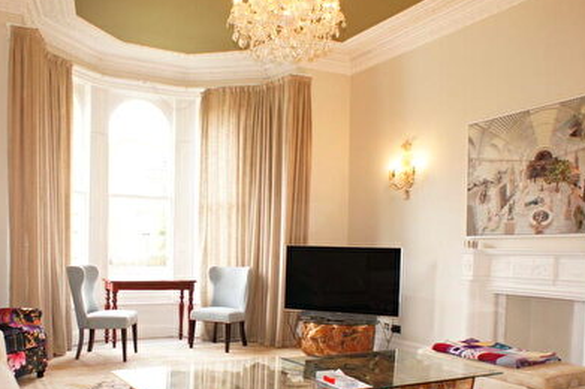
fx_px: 698
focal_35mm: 43
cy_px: 278
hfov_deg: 45.1
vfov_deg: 30.7
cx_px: 218
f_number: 3.2
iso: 200
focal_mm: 16
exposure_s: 1/60
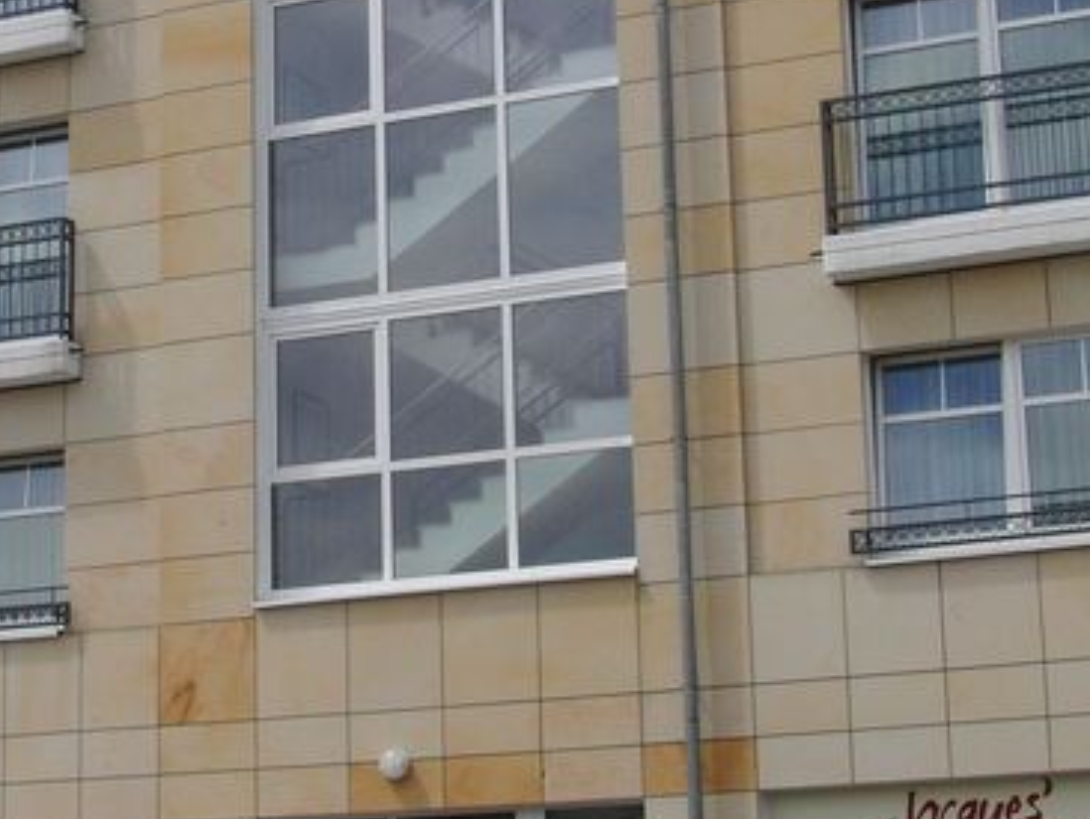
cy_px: 170
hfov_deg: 19.3
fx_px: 3182
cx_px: 319
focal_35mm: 101
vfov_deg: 14.6
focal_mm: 6.42
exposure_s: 1/400
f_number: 8.5
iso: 100
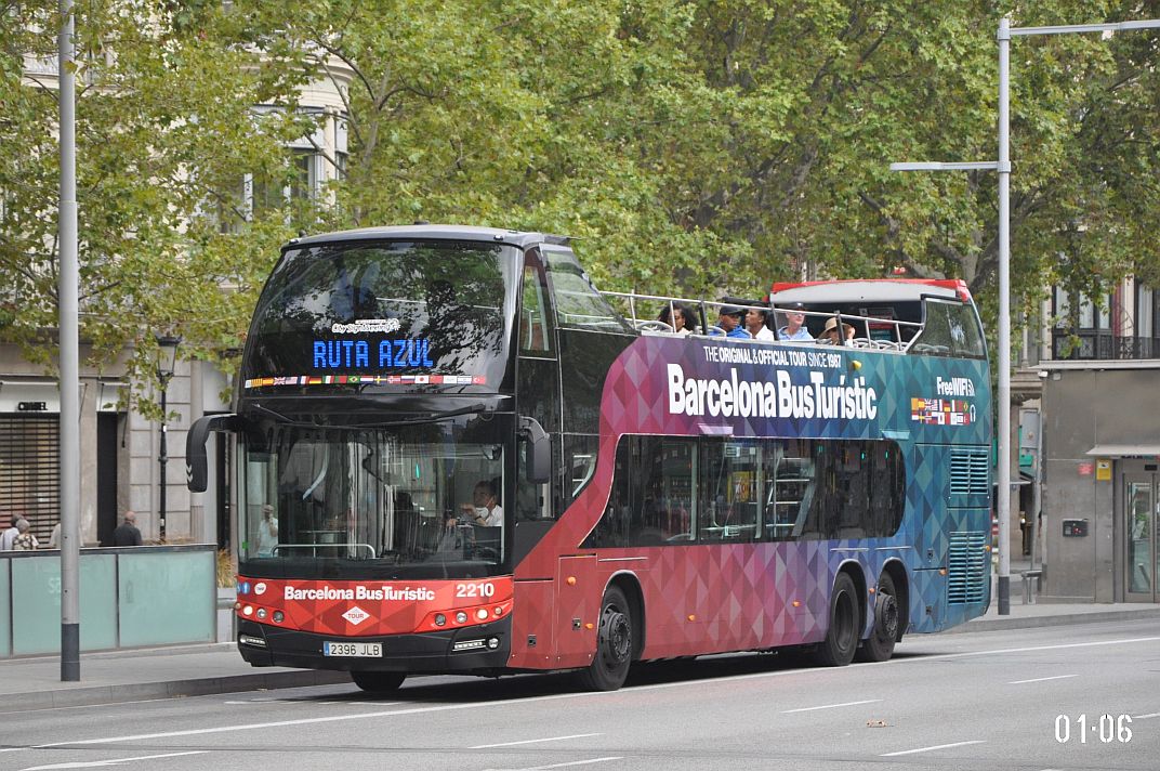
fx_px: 4441
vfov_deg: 9.9
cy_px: 386
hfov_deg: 14.9
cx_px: 580
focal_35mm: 138
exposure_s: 1/800
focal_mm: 92
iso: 800
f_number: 5.6
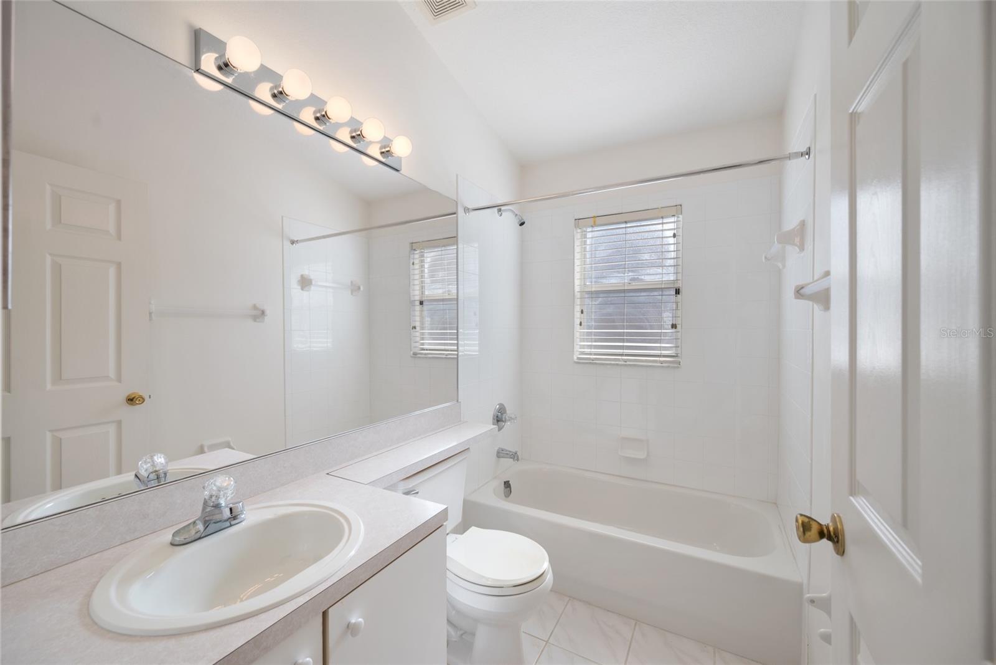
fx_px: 387
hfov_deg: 104.2
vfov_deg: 81.2
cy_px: 332
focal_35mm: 14
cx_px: 498
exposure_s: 1/50
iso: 250
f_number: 6.3
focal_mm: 14
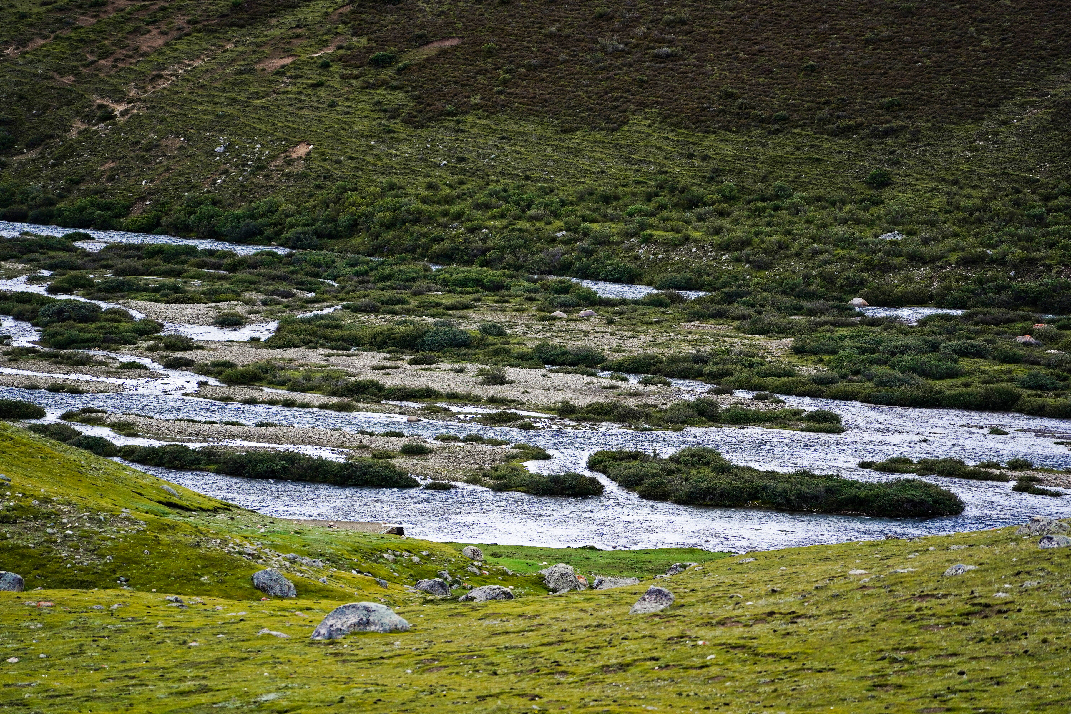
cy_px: 357
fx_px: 5950
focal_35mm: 200
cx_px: 536
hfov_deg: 10.3
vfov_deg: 6.9
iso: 400
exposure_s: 1/1250
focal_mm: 200
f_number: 4
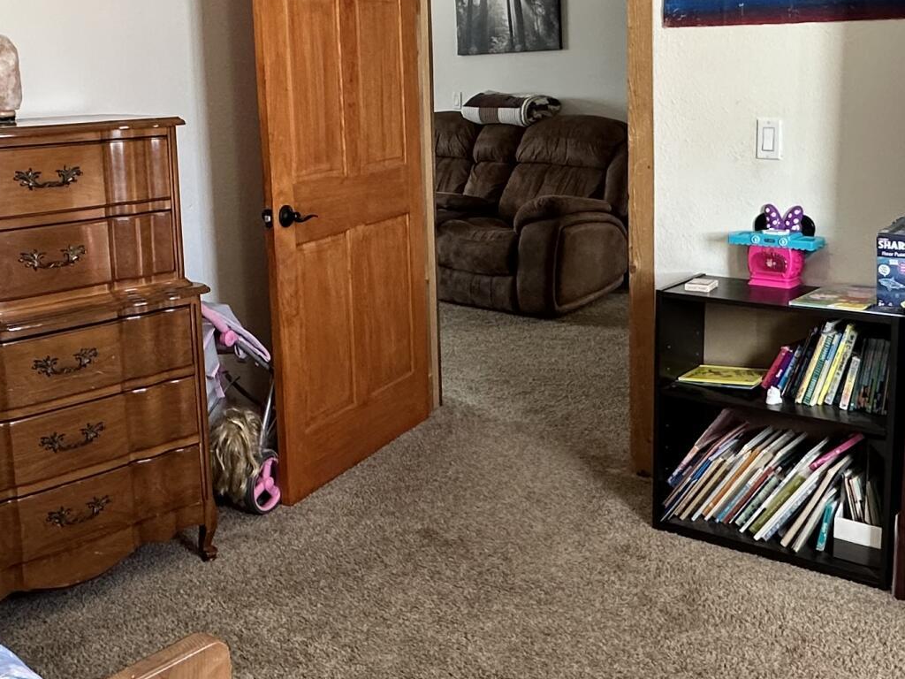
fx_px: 1072
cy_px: 231
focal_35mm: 41
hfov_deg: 45.7
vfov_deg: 34.8
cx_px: 421
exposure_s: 1/99
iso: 200
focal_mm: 2.22
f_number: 2.2
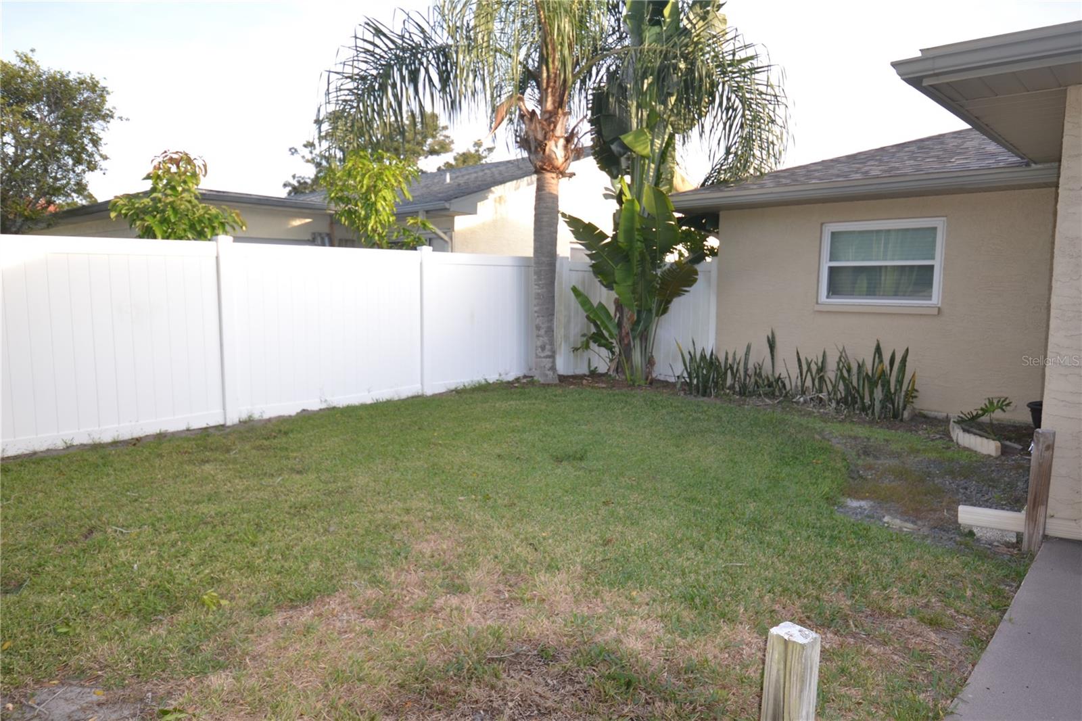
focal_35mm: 22
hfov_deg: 77.3
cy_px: 360
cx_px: 541
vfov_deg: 56.1
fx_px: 676
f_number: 4
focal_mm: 15
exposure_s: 1/125
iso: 140
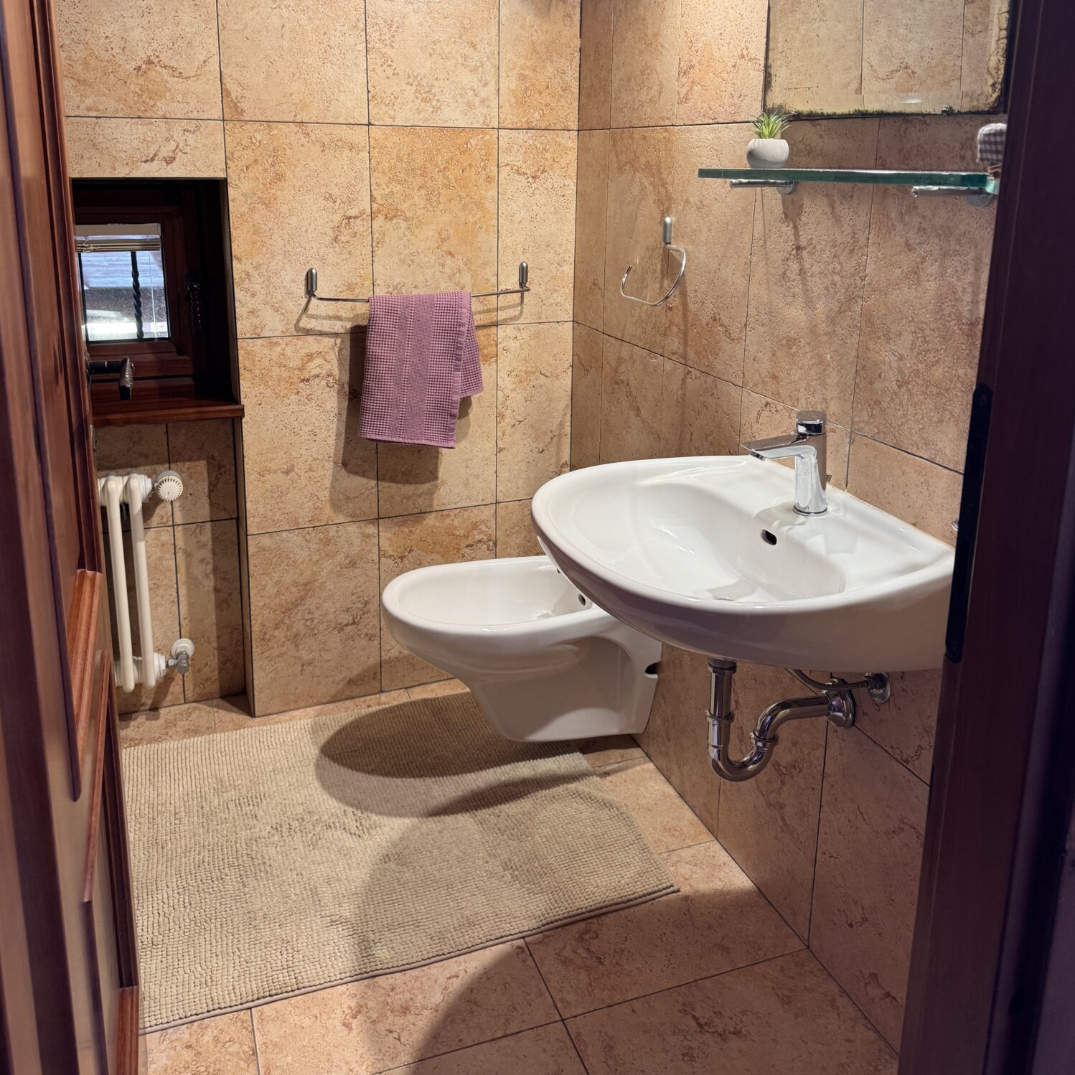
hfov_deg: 55.6
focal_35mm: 29
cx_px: 528
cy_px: 391
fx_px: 1019
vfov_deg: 54.9
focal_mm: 6.76
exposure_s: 1/50
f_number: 1.78
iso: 160
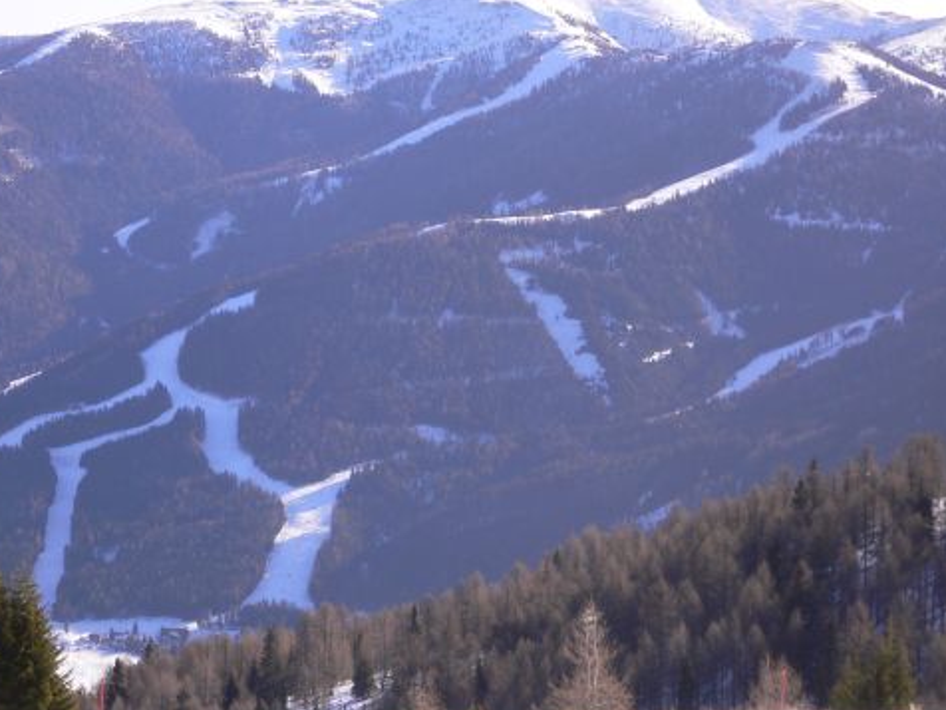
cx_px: 320
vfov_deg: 13.1
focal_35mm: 113
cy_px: 348
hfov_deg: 17.4
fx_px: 3088
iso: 80
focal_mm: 14
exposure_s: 1/320
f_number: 4.6
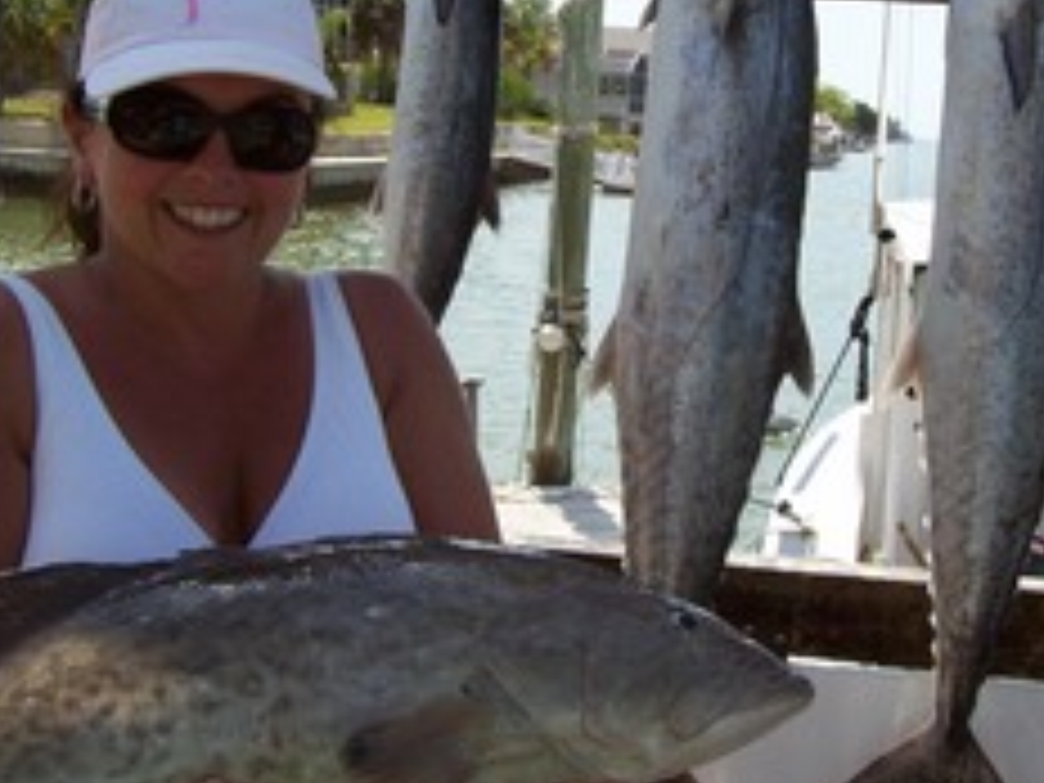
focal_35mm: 62
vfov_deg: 23.5
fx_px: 1870
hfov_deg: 31.1
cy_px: 261
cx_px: 603
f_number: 4.8
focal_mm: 6
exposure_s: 1/481
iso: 80
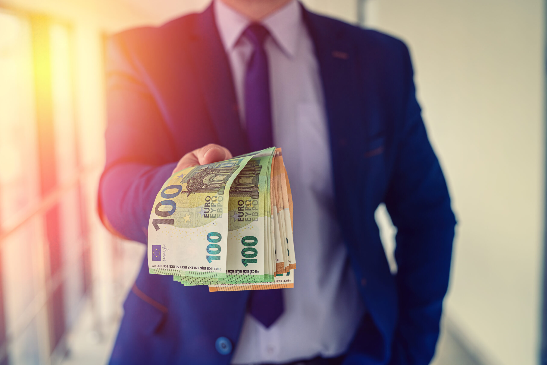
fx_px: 760
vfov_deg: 27.0
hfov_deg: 39.6
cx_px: 274
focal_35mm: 50
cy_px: 182
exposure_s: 1/160
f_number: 3.5
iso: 320
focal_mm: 50
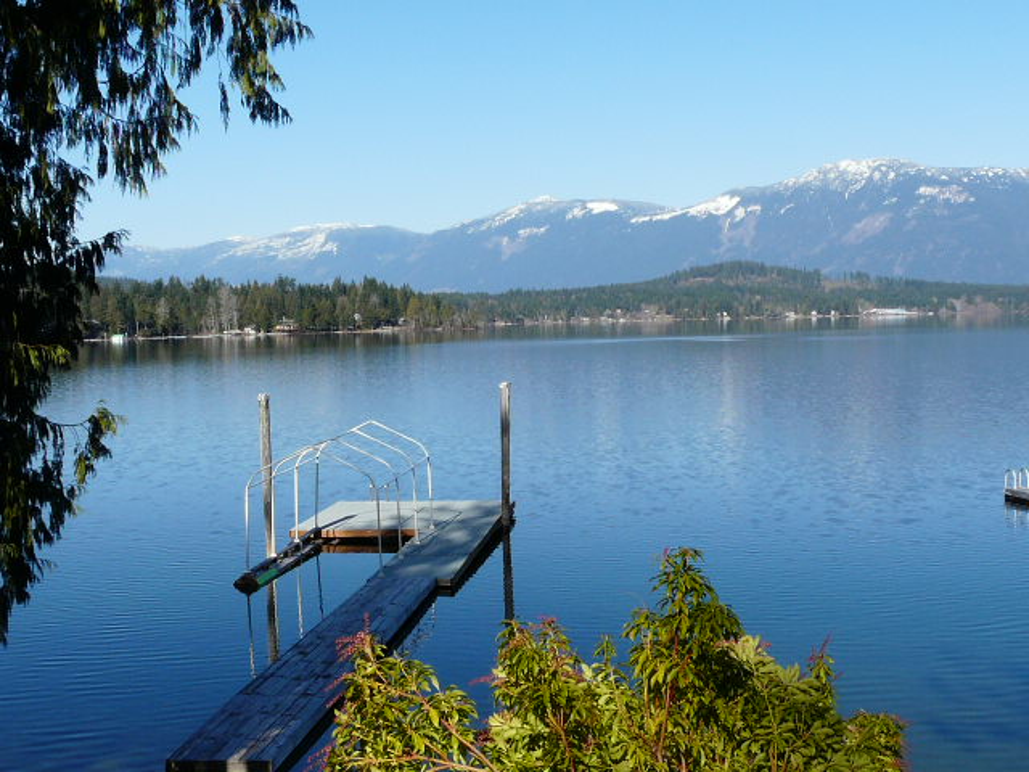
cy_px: 386
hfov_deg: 42.1
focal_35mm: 45
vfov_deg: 32.2
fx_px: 1338
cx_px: 514
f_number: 6.3
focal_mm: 4.6
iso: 100
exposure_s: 1/400
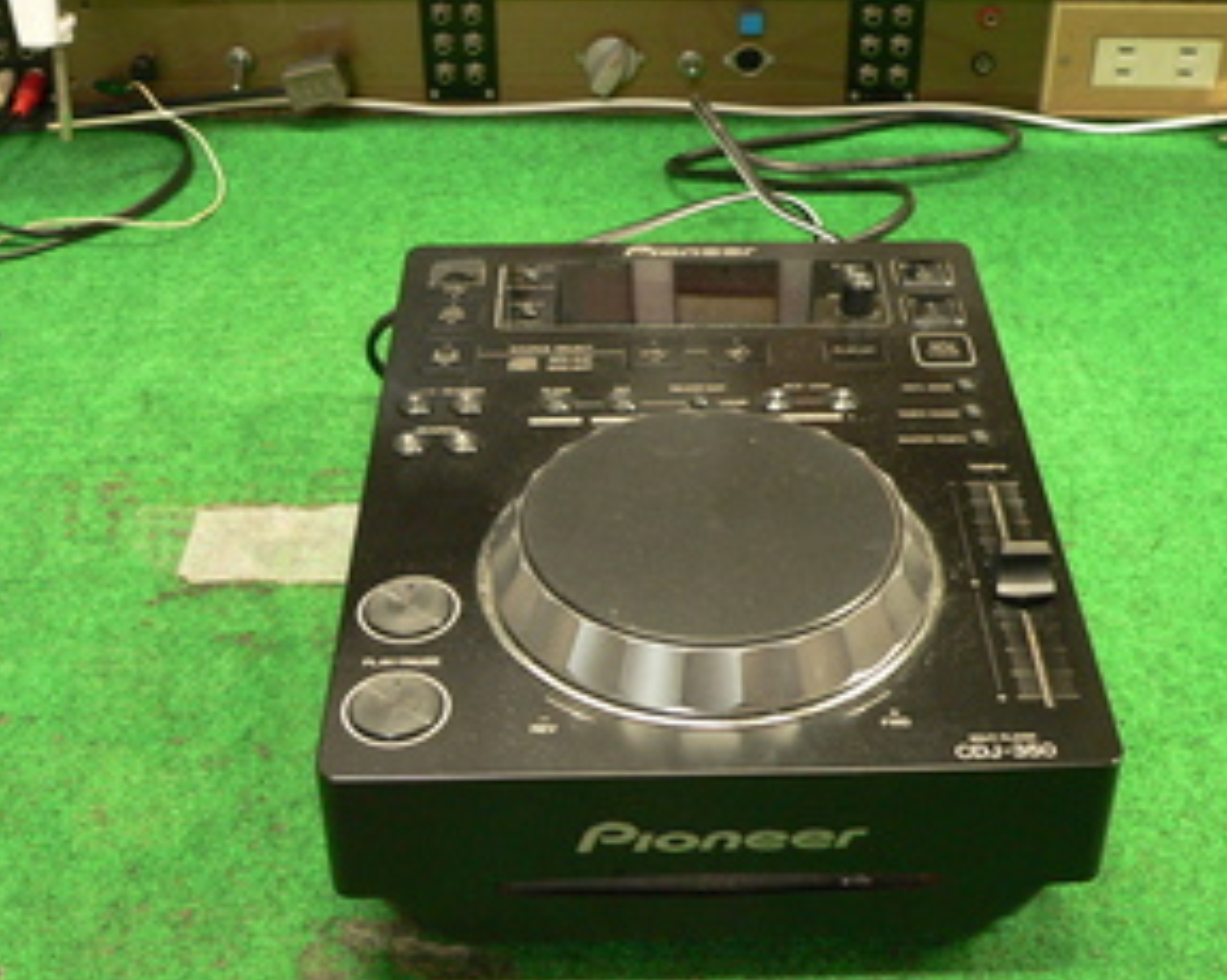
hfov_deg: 38.0
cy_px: 582
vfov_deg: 30.7
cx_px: 686
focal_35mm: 49
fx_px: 1778
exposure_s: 1/8
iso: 200
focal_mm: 6.4
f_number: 2.8
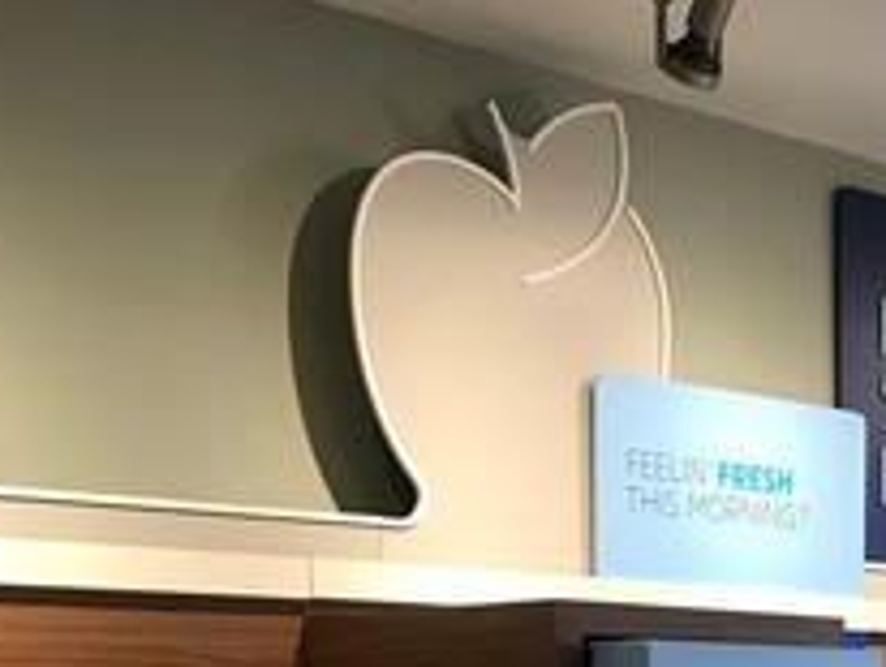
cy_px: 994
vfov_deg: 16.1
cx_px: 991
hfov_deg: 21.9
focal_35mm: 84
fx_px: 2152
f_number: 1.8
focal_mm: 3.99
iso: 32
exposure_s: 1/30
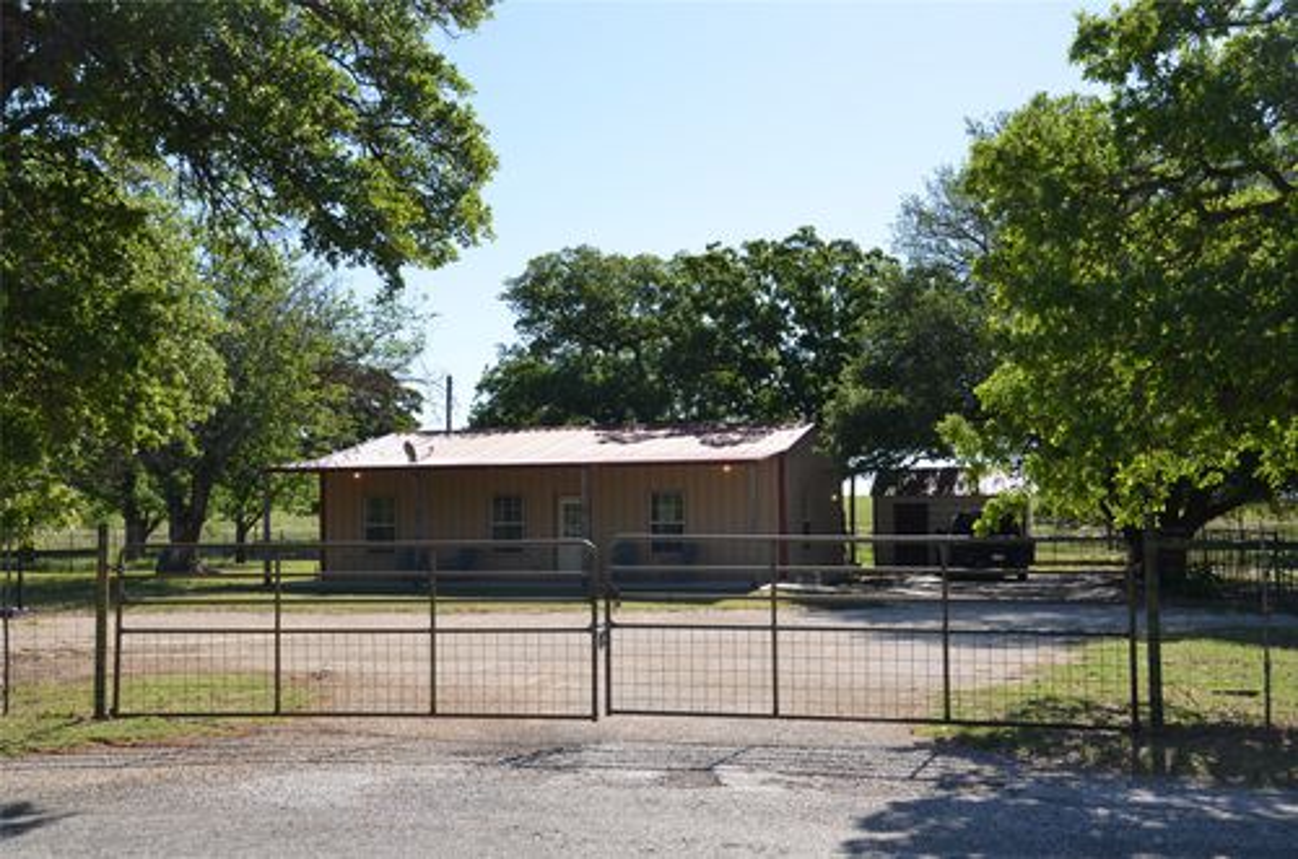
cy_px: 430
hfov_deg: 46.5
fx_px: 1511
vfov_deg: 31.7
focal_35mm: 42
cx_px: 649
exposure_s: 1/250
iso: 100
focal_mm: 28
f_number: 7.1
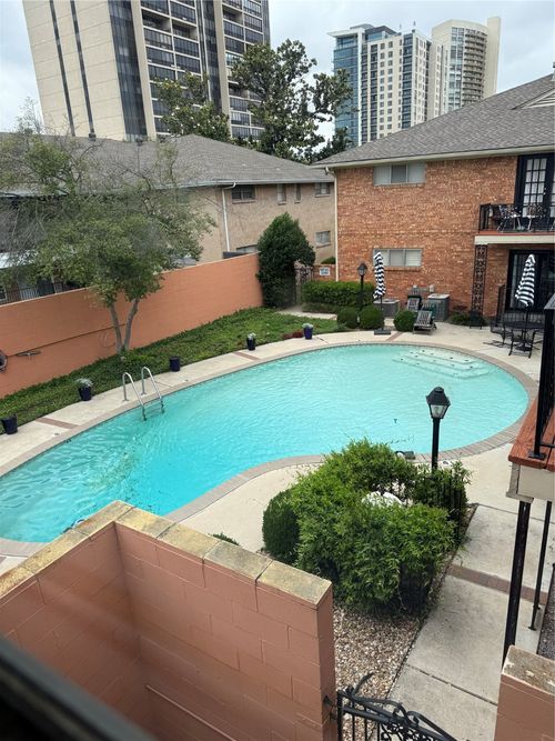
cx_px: 278
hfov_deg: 56.8
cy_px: 370
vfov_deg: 71.6
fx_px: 513
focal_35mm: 24
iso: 80
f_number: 1.78
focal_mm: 6.76
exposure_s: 1/1770
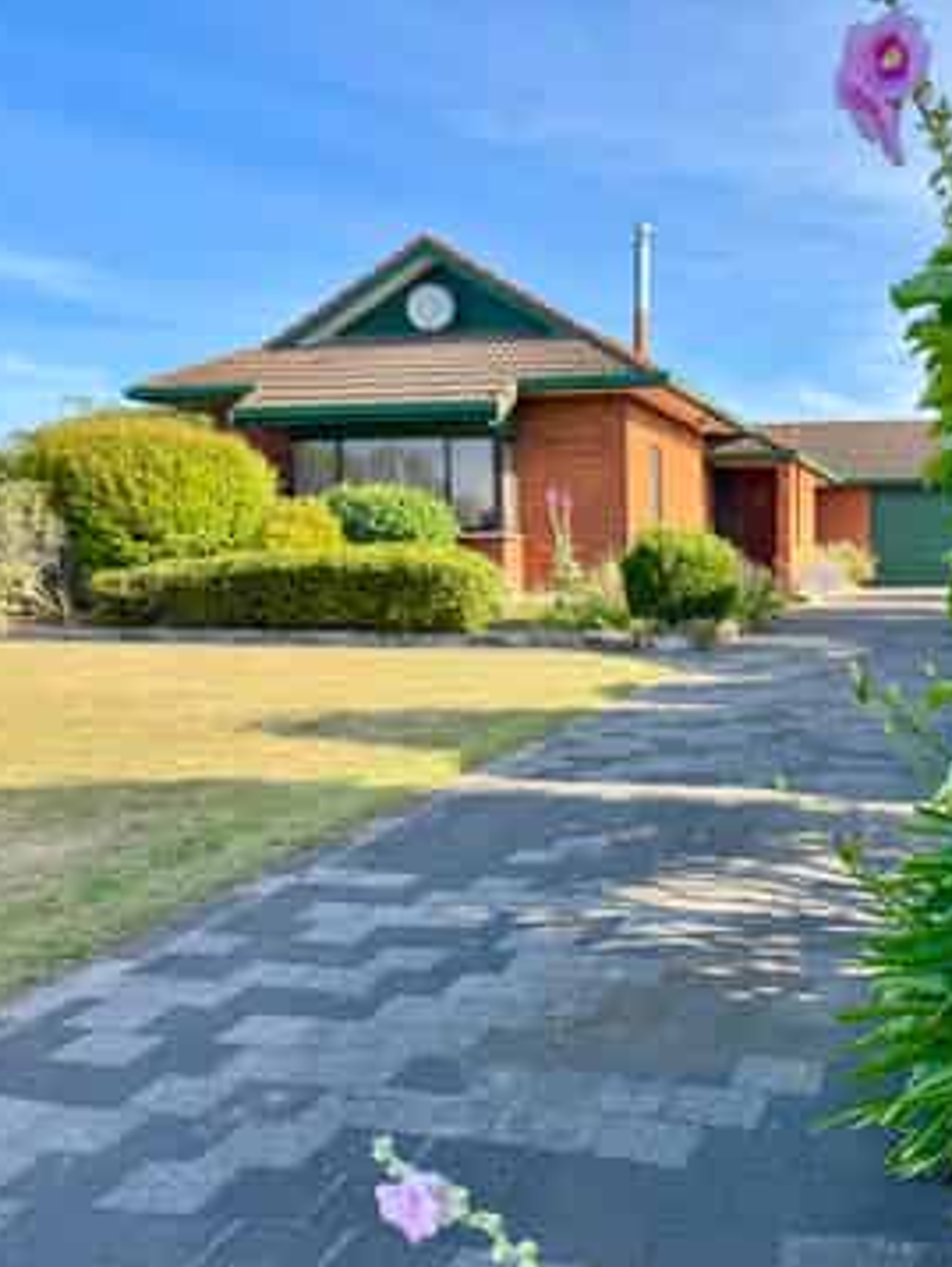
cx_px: 738
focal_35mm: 33
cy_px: 649
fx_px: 1209
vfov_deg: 55.3
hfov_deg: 41.5
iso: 80
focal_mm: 6.76
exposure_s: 1/1261
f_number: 1.78
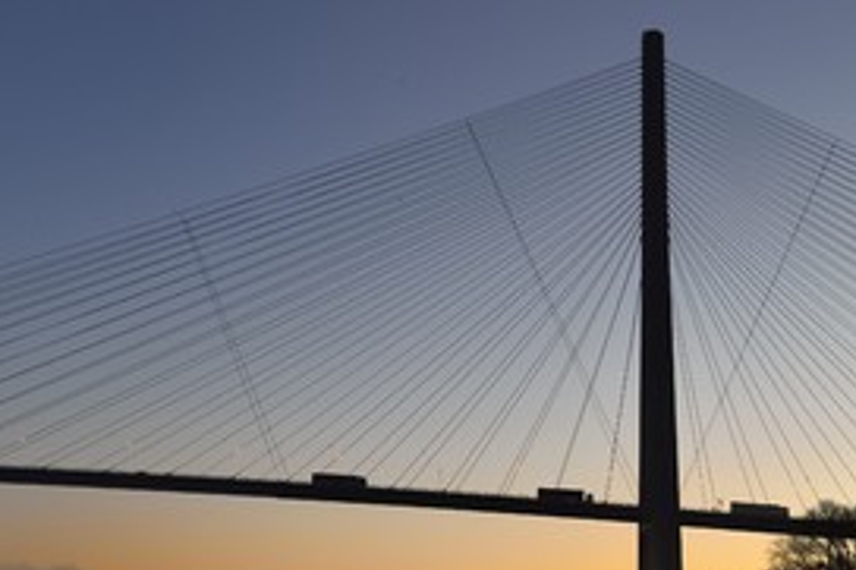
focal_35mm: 54
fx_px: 1283
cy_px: 378
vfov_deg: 24.9
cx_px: 434
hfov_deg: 36.9
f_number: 6.3
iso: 800
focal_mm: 35
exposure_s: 1/125
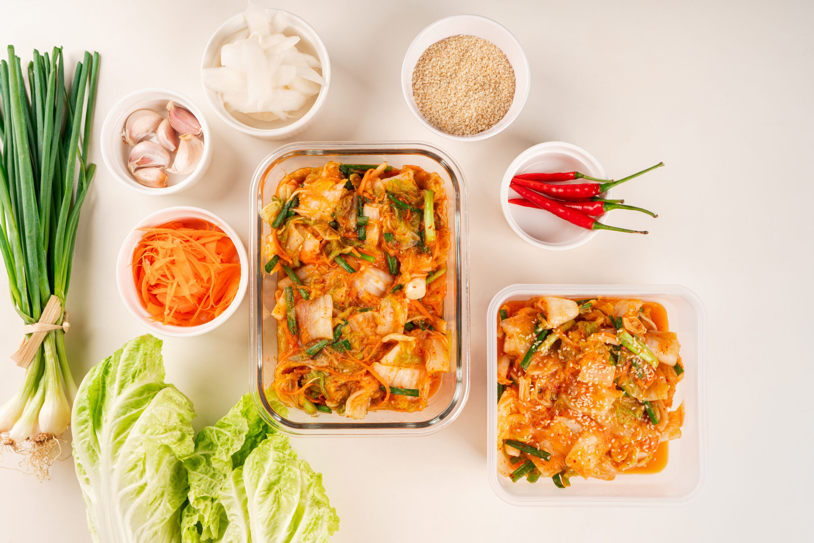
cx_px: 407
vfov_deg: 37.9
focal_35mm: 35
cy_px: 272
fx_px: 792
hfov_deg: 54.4
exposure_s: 1/160
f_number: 16
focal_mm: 35
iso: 100
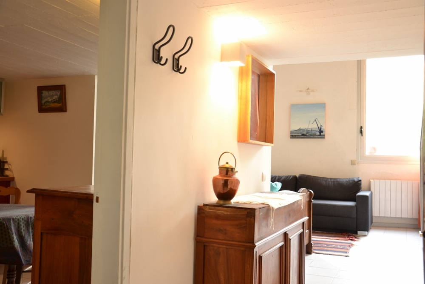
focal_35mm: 36
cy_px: 142
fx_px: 425
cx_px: 212
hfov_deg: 53.1
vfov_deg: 36.9
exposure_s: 1/5
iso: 100
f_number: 3.8
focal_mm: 24
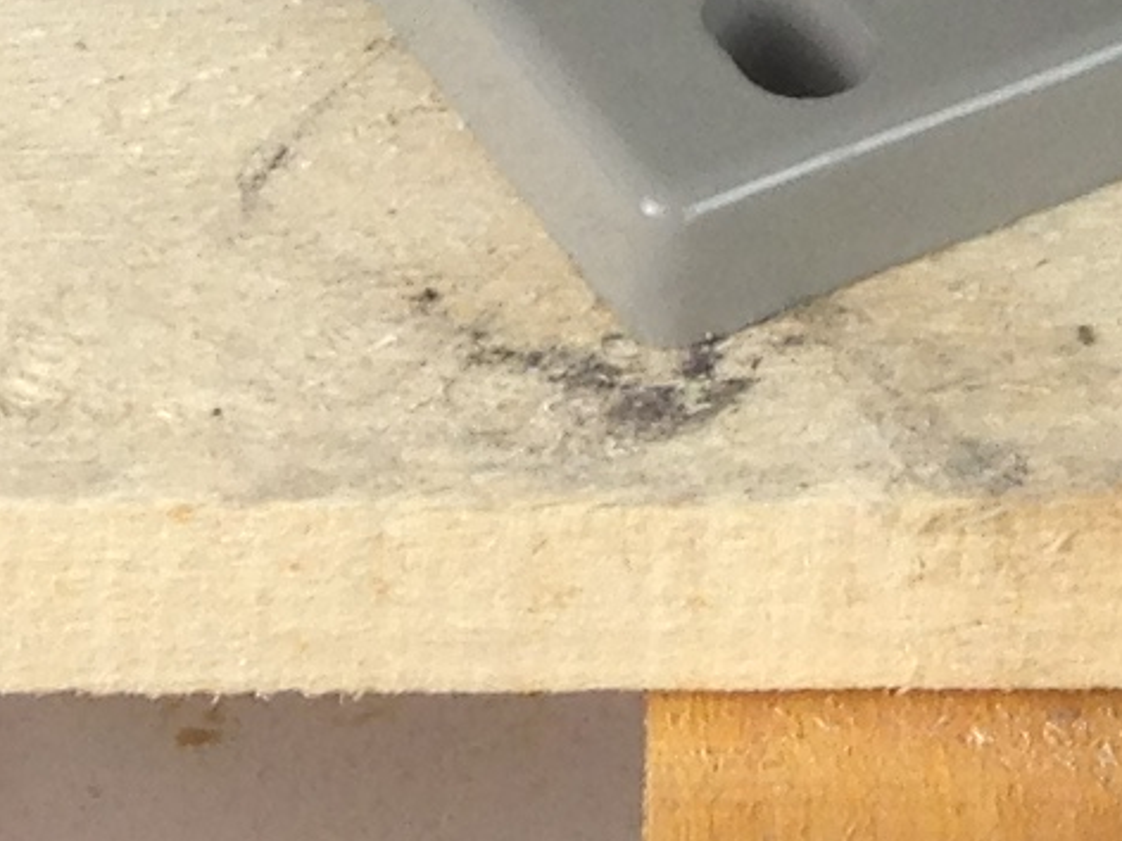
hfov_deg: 8.7
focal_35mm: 228
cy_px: -1611
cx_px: 925
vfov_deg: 6.1
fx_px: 7390
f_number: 2.4
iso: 50
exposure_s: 1/143
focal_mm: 4.12
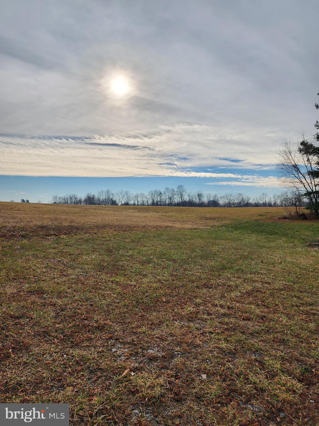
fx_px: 283
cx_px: 160
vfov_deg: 73.9
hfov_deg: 58.9
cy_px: 213
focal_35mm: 23
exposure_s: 1/2635
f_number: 1.8
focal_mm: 6.4
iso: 12
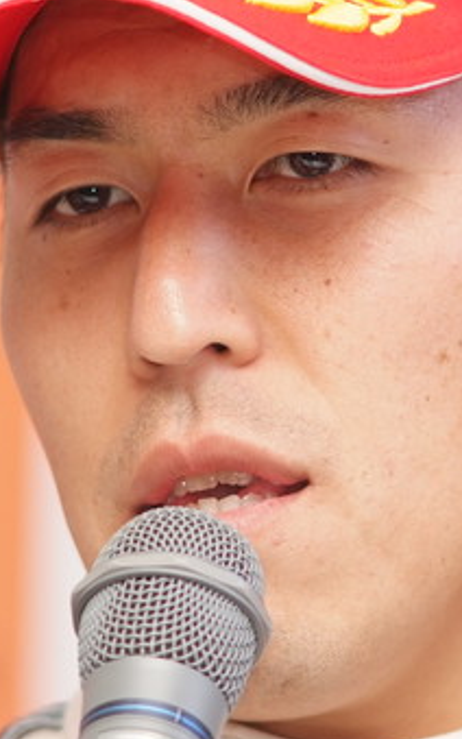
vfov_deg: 3.6
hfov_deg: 2.2
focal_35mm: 585
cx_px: 220
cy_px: 296
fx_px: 11780
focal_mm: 180
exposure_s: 1/125
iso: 400
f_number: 2.8
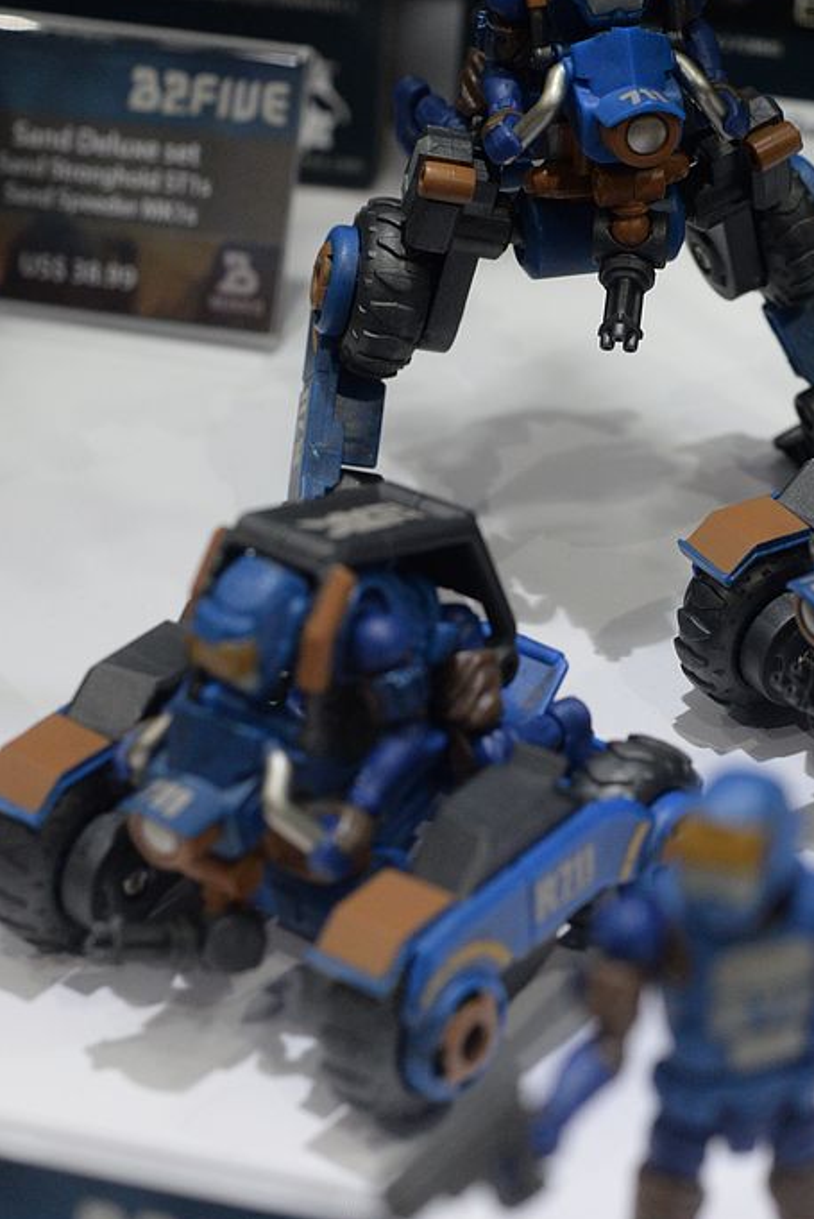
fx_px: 2980
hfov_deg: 15.5
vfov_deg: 22.9
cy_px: 311
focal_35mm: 88
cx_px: 628
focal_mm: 50
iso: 2000
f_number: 5.6
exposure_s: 1/100
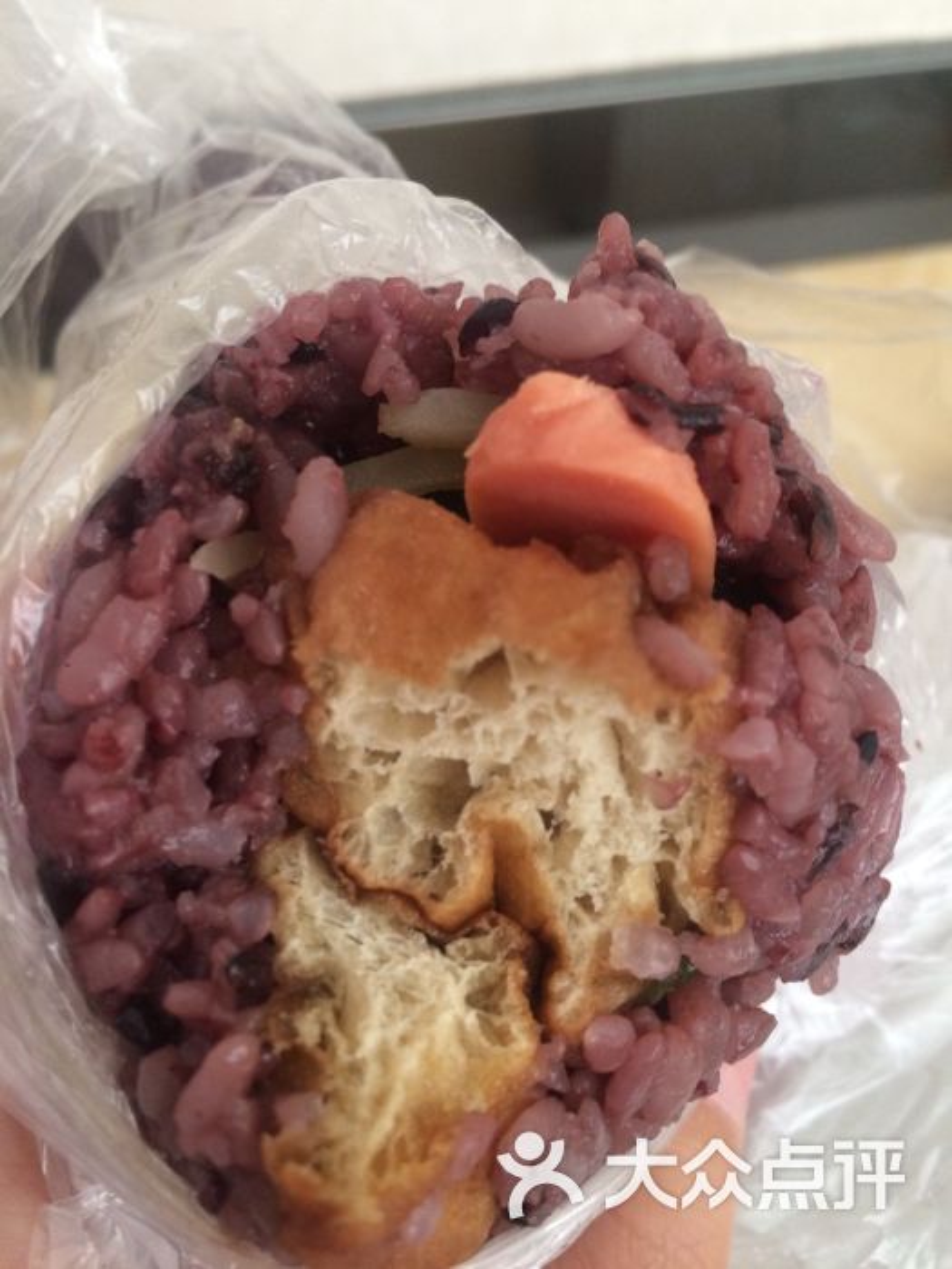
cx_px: 476
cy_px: 634
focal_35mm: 29
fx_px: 1063
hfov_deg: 48.2
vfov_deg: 61.7
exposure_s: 1/33
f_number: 2.2
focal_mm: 4.15
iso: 125
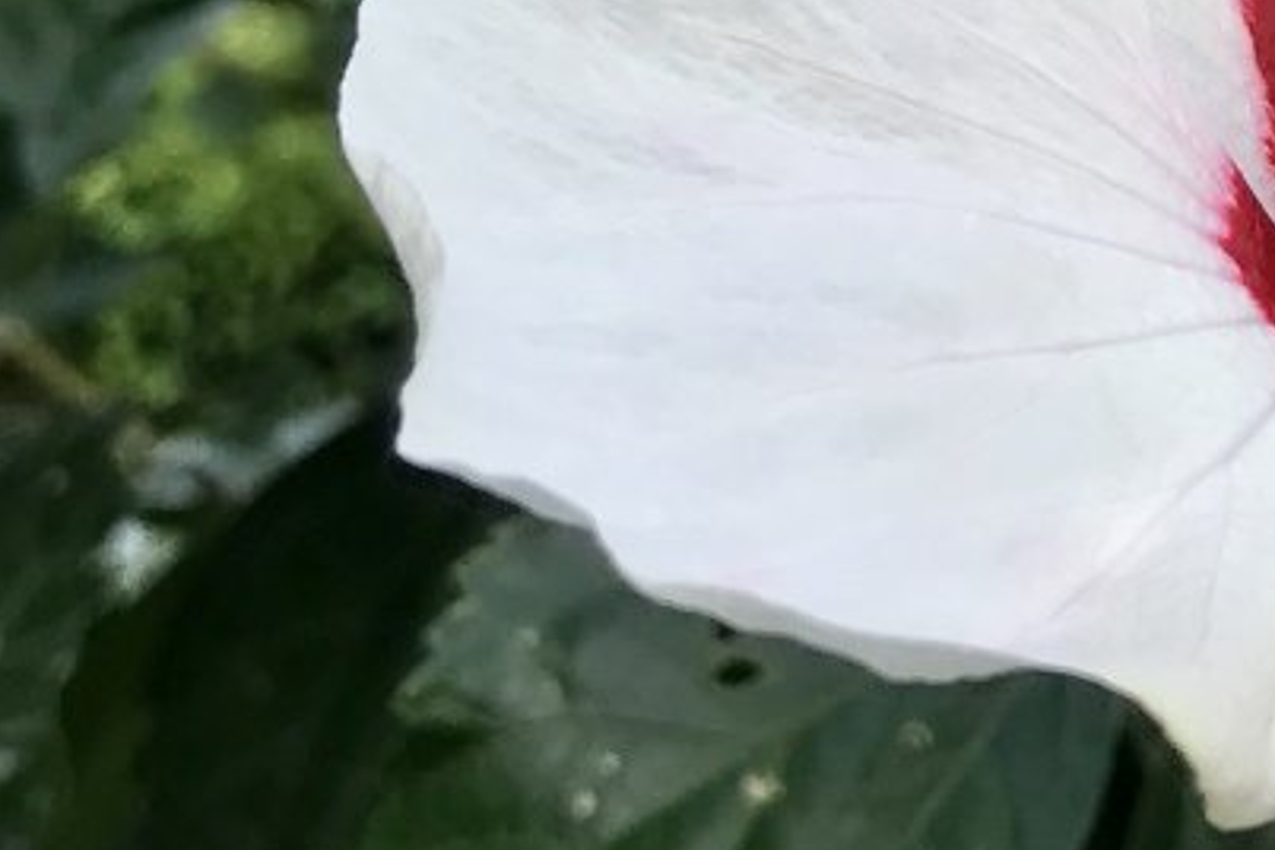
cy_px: -425
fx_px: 4108
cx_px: 1599
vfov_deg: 11.3
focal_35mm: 116
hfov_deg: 16.8
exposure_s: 1/573
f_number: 1.8
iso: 20
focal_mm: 3.99
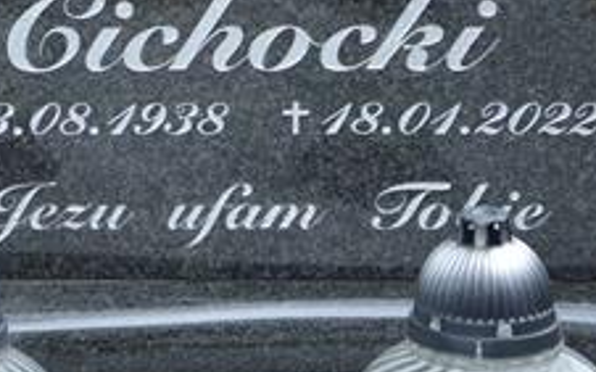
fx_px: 3377
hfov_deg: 10.0
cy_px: -50
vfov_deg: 6.3
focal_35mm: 208
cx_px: 0
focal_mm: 48
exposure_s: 1/125
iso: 360
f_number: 5.6
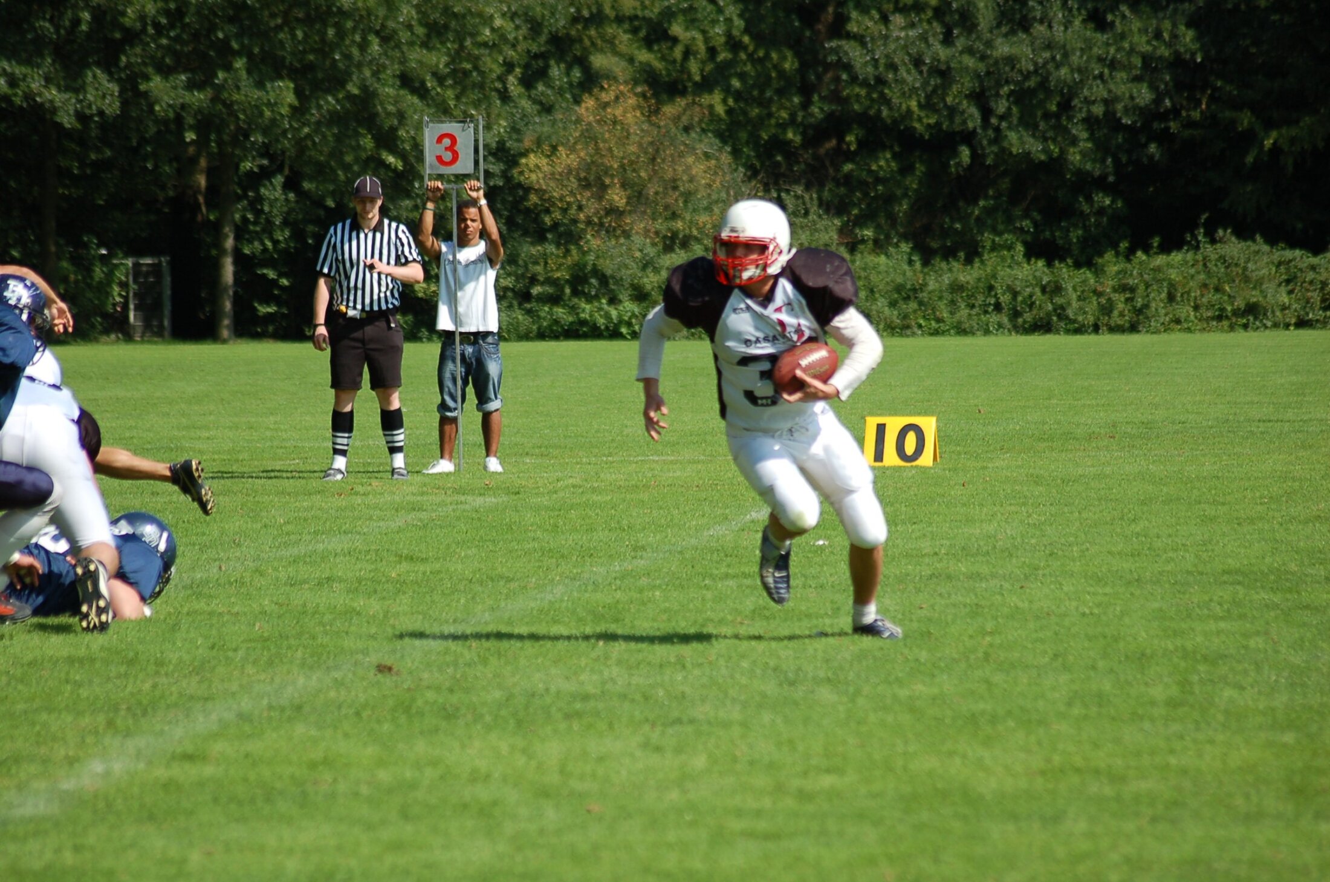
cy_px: 441
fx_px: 8297
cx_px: 665
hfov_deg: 9.2
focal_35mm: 225
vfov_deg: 6.1
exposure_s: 1/1250
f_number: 4.5
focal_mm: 150
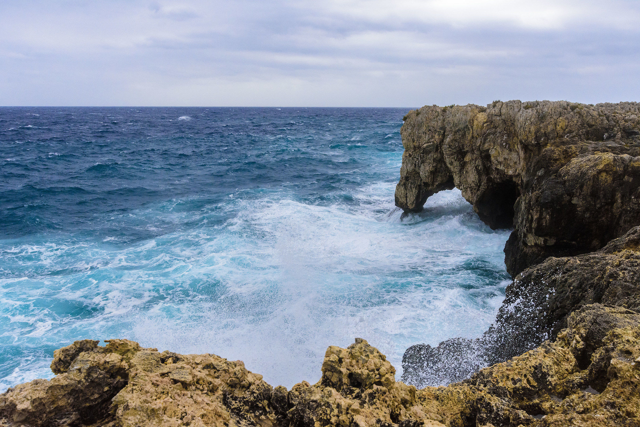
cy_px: 214
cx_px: 320
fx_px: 533
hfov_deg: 61.9
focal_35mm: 30
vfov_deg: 43.6
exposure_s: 1/640
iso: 800
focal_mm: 20
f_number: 11
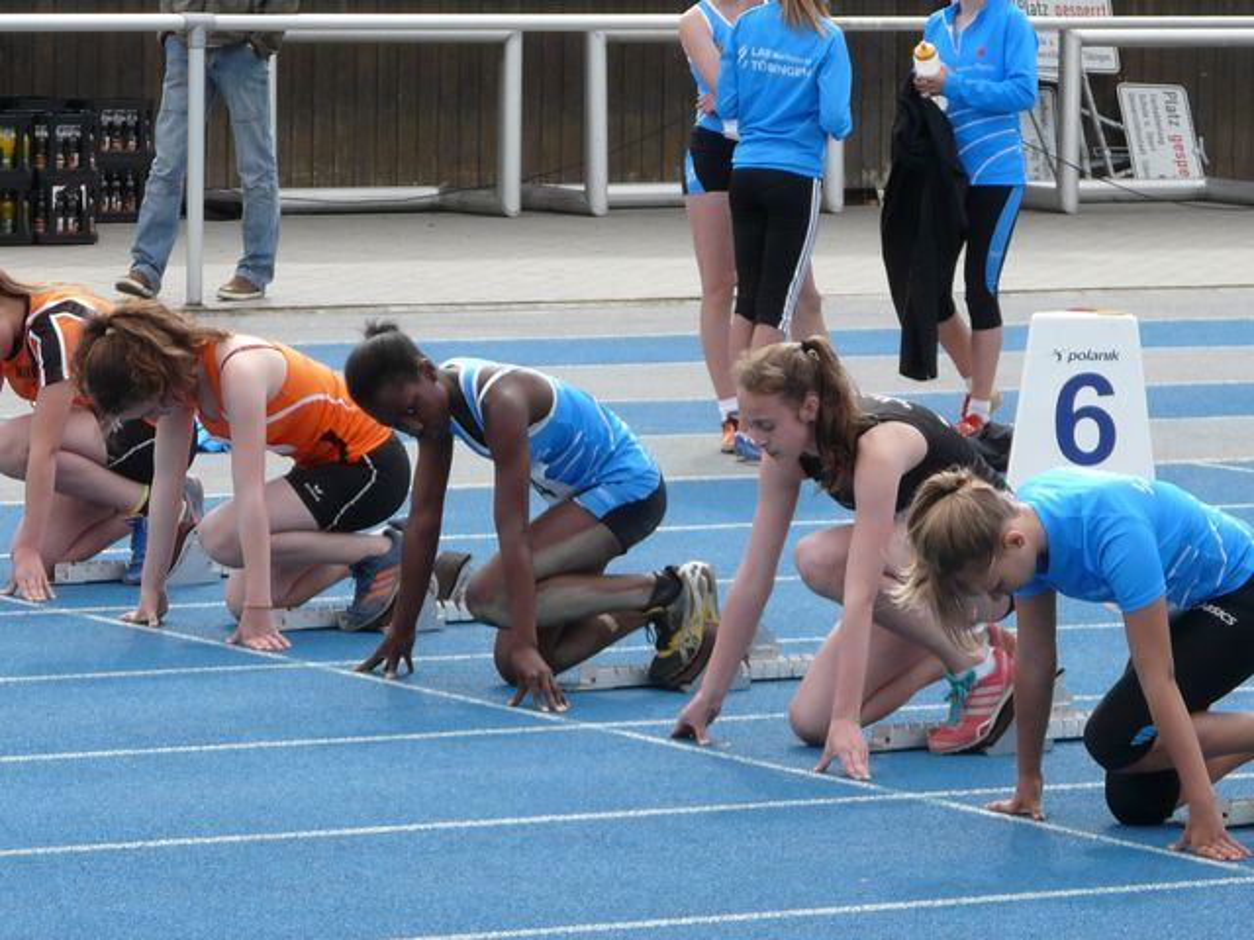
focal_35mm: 209
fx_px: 7571
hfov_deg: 9.5
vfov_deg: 7.1
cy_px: 470
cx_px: 627
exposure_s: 1/500
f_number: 3.6
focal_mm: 21.6
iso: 100
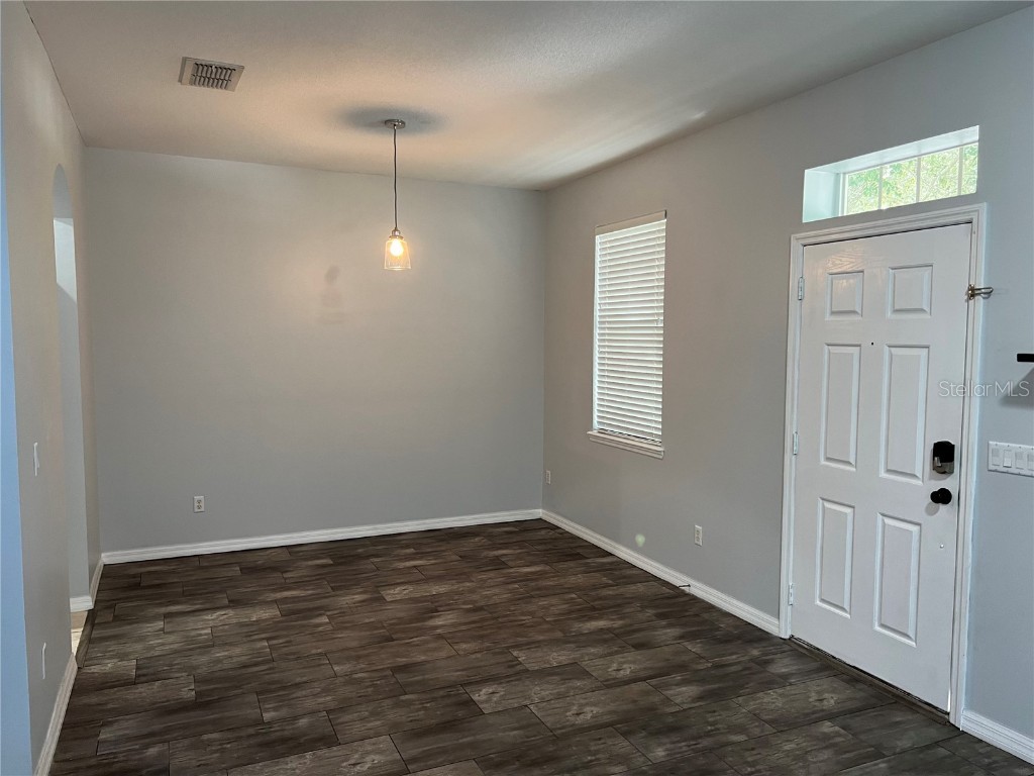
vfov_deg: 53.1
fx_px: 777
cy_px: 388
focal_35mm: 26
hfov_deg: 67.3
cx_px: 517
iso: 200
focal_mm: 5.7
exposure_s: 1/60
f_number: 1.5
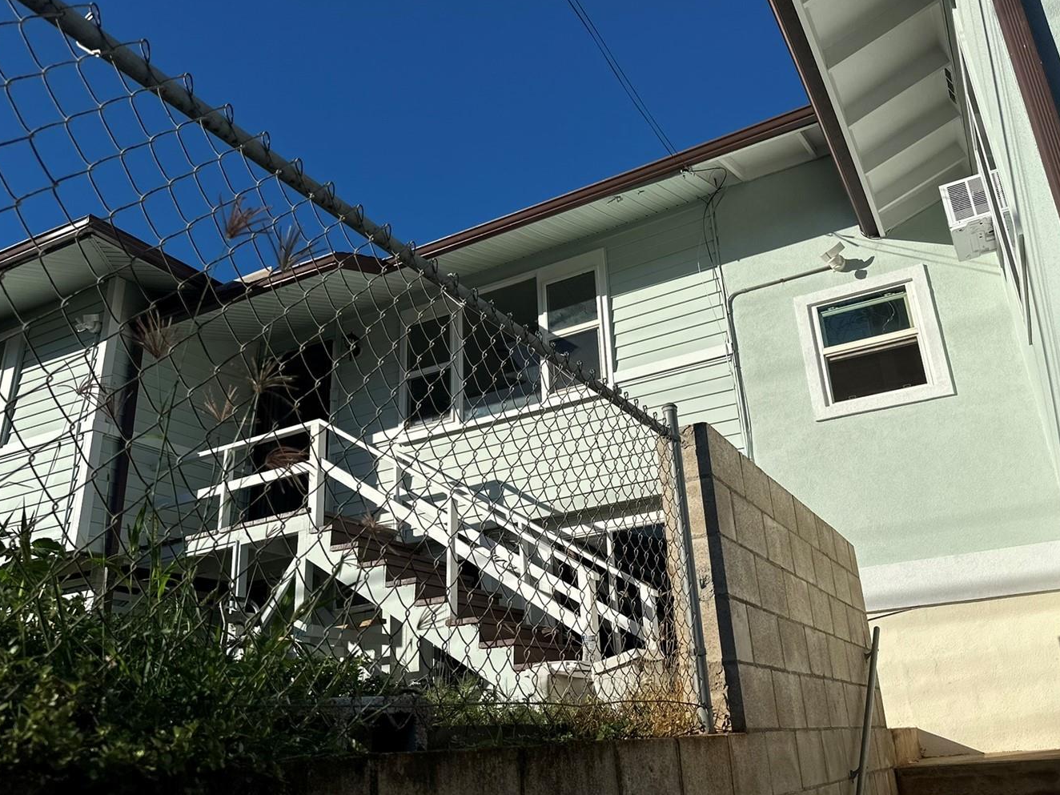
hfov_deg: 61.6
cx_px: 568
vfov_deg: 48.2
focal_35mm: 29
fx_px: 888
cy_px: 373
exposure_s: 1/18519
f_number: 1.78
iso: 80
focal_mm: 6.86
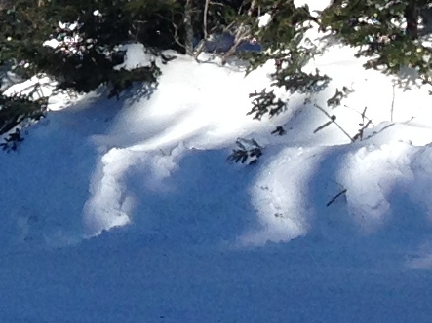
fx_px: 3032
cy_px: -220
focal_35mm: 243
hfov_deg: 7.8
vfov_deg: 6.0
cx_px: -433
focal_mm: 4.12
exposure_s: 1/1938
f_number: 2.4
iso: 50
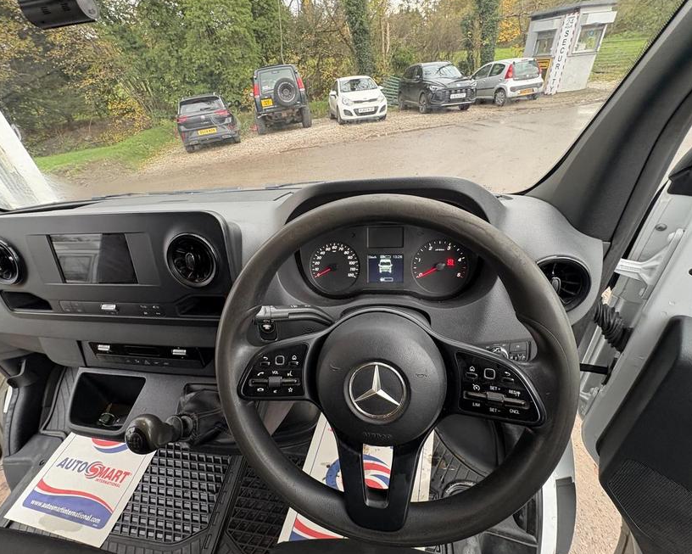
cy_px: 278
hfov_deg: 96.8
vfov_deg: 84.0
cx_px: 336
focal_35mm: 15
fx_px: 307
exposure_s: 1/62
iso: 200
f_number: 2.2
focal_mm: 2.22
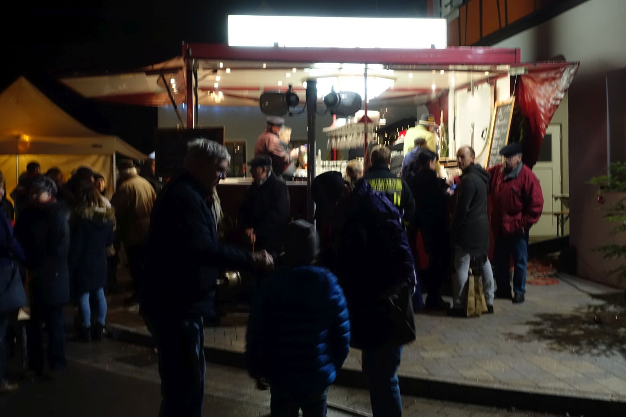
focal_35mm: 46
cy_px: 208
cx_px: 313
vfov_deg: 29.2
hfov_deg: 42.7
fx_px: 800
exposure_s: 1/15
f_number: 2.8
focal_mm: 16.84
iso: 800
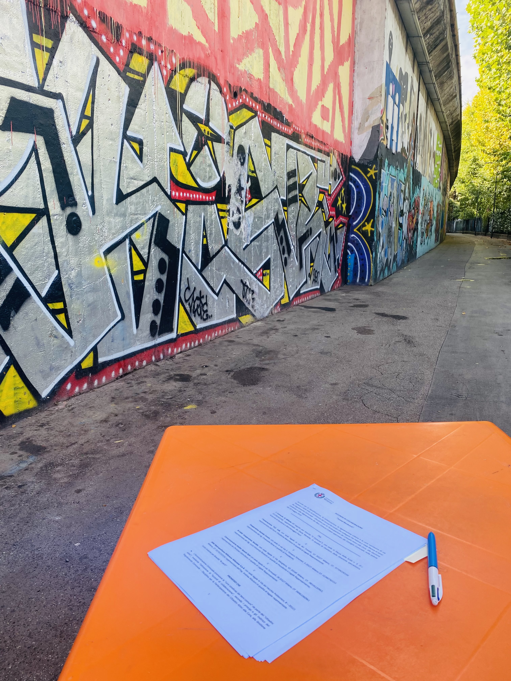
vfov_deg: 67.3
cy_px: 340
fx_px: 512
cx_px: 256
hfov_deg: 53.1
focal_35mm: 26
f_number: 1.8
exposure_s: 1/288
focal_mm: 4.25
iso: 32
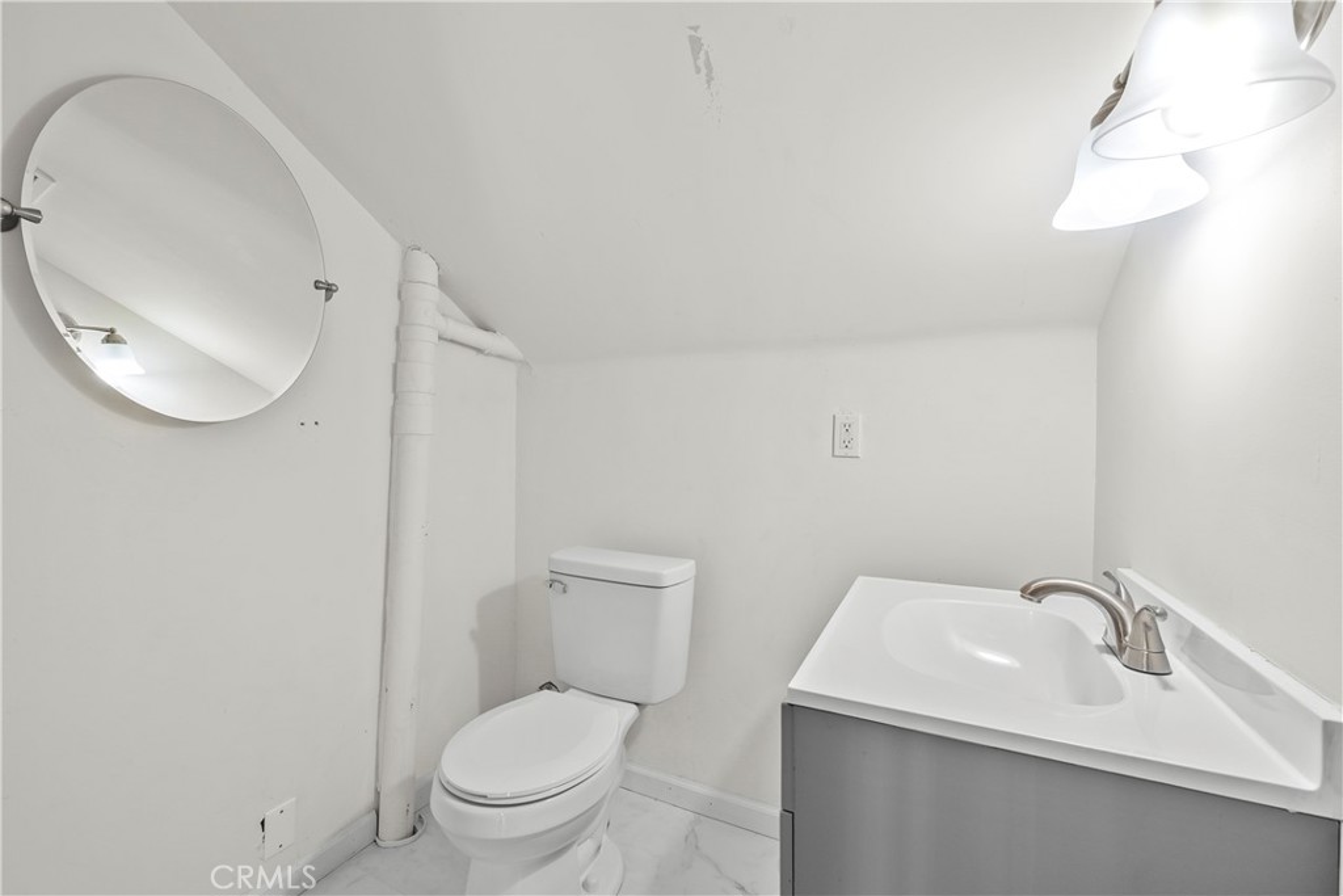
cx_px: 672
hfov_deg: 104.2
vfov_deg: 81.2
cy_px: 448
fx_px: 522
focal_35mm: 14
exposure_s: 1/6
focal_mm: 14
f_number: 9
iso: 250
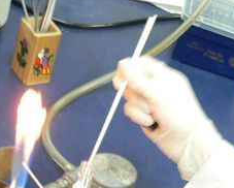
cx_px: 261
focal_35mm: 132
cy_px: 229
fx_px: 915
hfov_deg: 14.2
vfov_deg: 11.5
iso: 200
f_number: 2.8
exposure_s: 1/5
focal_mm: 8
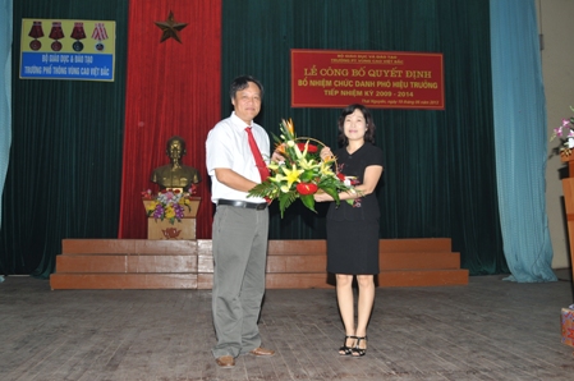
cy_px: 190
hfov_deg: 53.2
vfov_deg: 36.8
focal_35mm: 36
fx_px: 573
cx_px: 287
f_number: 6.3
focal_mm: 24
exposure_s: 1/60
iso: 200
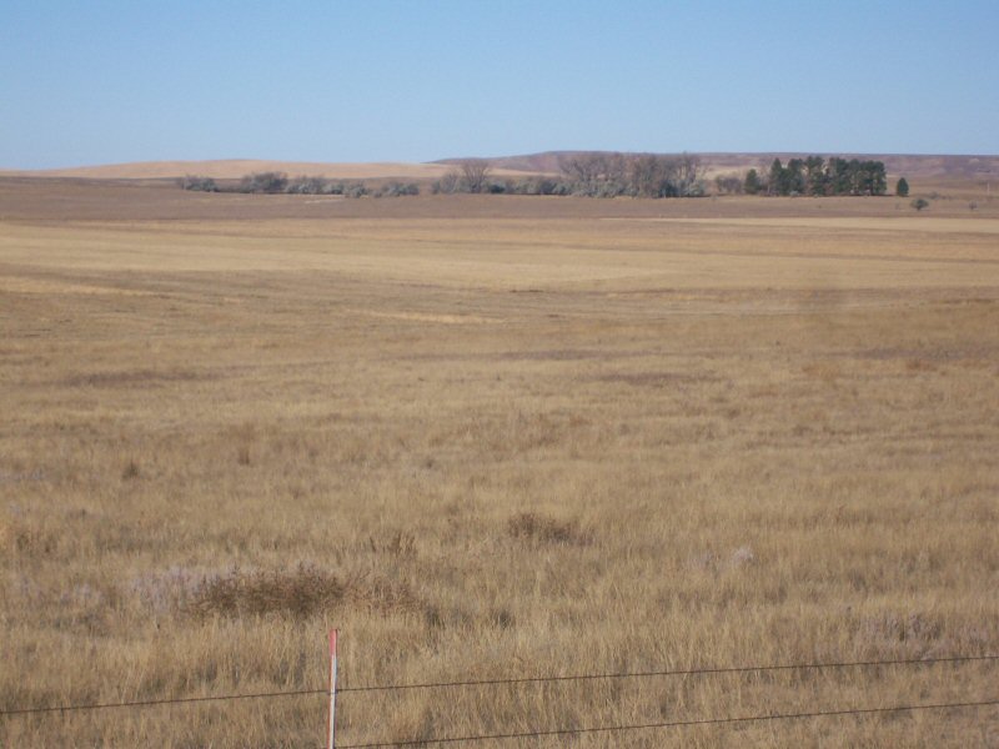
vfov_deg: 14.1
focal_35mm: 105
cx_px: 500
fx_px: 3030
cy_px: 374
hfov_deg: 18.7
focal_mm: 17.4
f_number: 12.8
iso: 80
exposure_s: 1/121
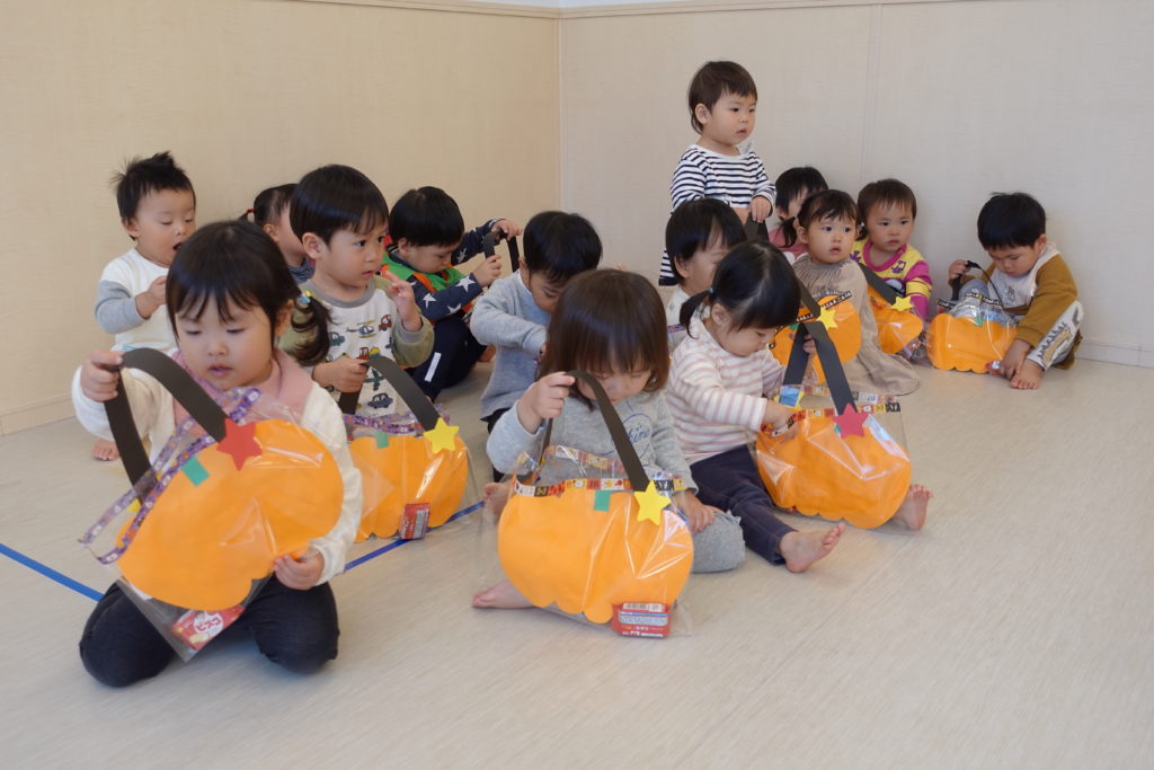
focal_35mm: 34
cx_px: 577
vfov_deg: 38.9
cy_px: 385
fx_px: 1090
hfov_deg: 55.8
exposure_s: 1/125
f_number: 2.8
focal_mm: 12.93
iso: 125
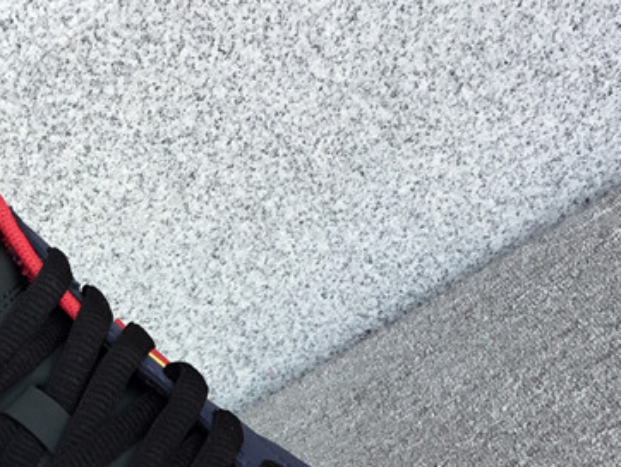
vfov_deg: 18.6
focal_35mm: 77
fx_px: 1382
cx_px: 89
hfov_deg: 24.7
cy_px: 485
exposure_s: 1/202
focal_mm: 3.3
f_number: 2.4
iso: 25
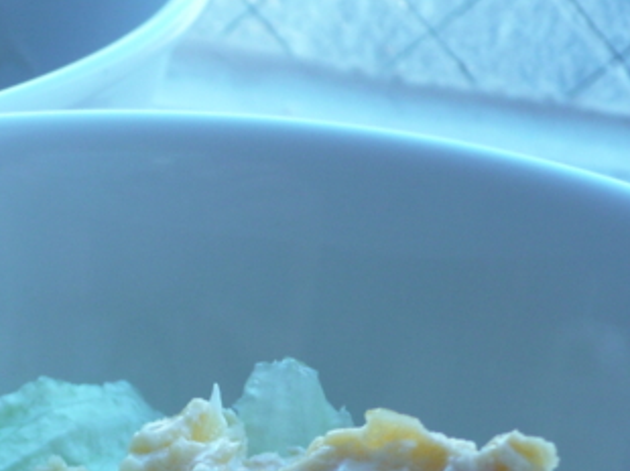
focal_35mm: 142
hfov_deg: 13.8
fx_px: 2582
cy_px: 595
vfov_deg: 10.2
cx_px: 87
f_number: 3.5
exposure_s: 1/50
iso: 100
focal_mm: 9.1
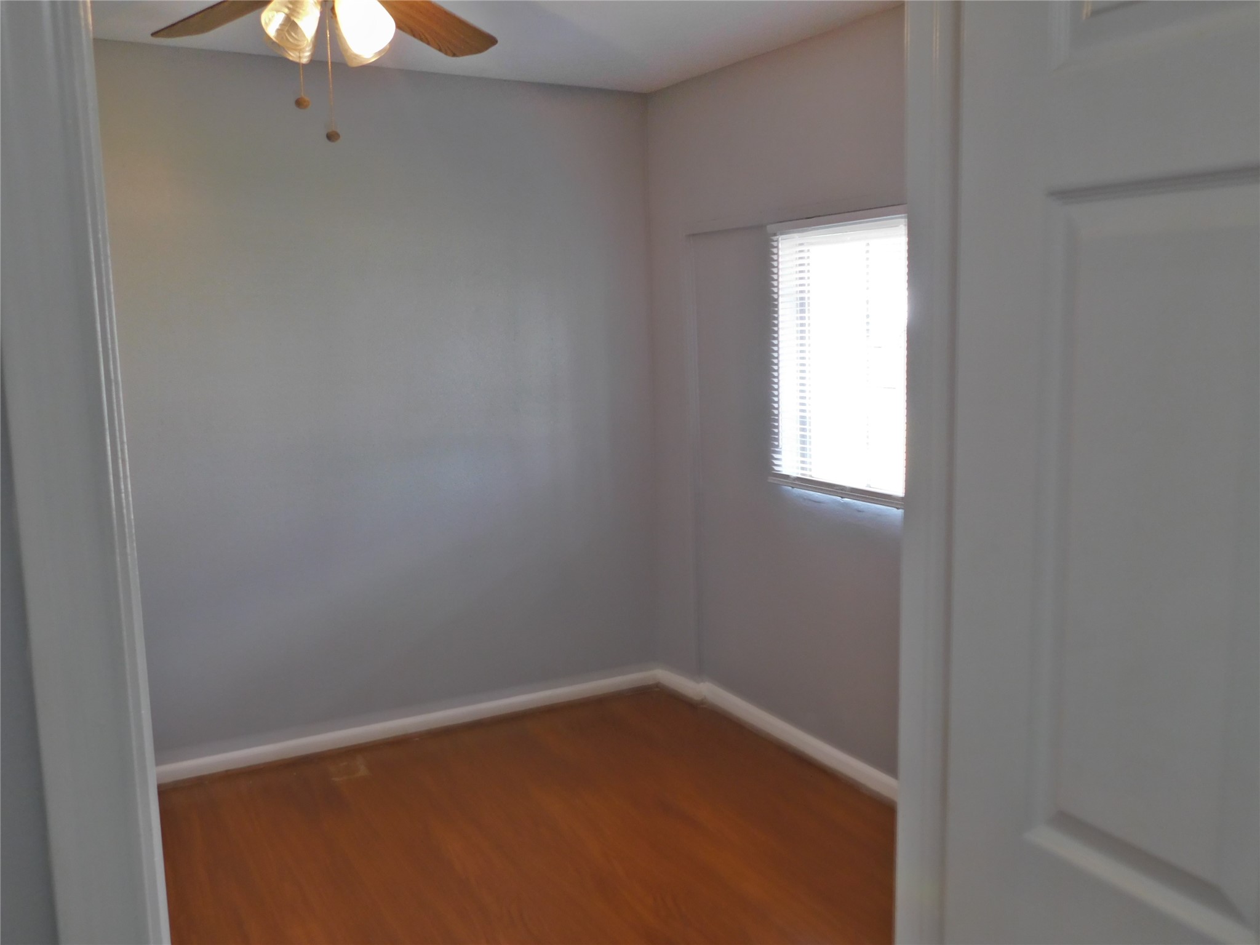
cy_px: 472
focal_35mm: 30
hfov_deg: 60.0
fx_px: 1092
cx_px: 630
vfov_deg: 46.8
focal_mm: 5.3
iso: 320
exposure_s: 1/30
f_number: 3.2
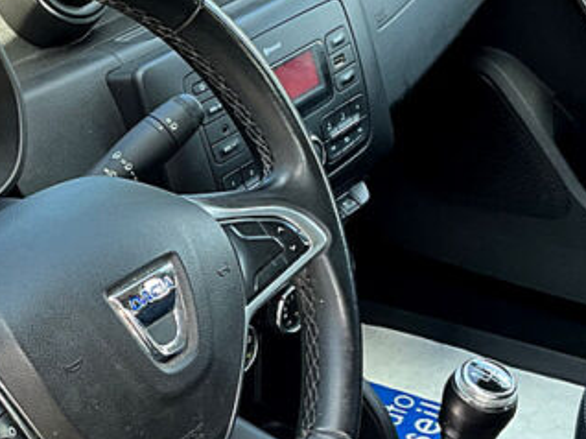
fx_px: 1235
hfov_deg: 26.3
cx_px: 138
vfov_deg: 20.1
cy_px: 303
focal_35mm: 73
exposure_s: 1/122
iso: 40
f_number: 1.8
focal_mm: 3
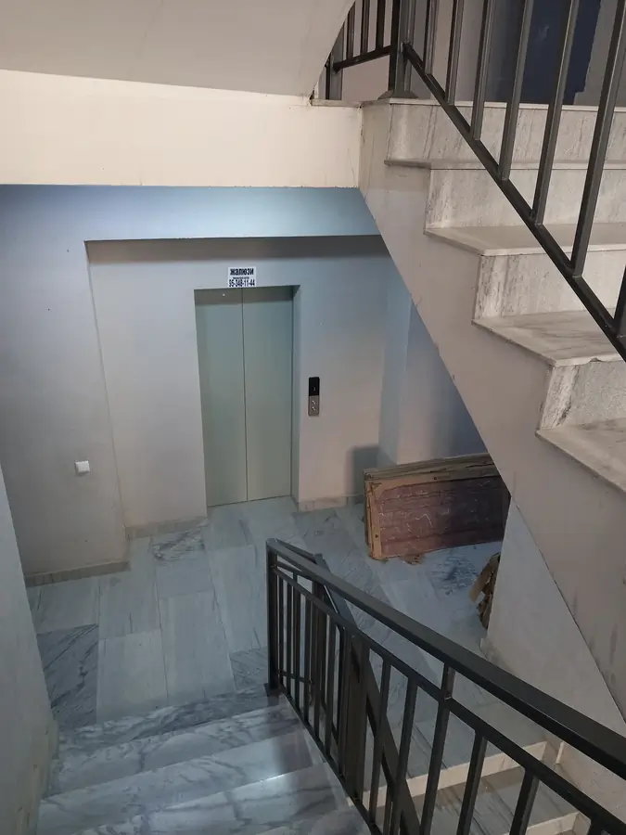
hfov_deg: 54.9
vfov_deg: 69.4
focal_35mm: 25
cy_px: 418
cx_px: 313
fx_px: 603
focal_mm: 4.6
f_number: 2
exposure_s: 1/60
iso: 160
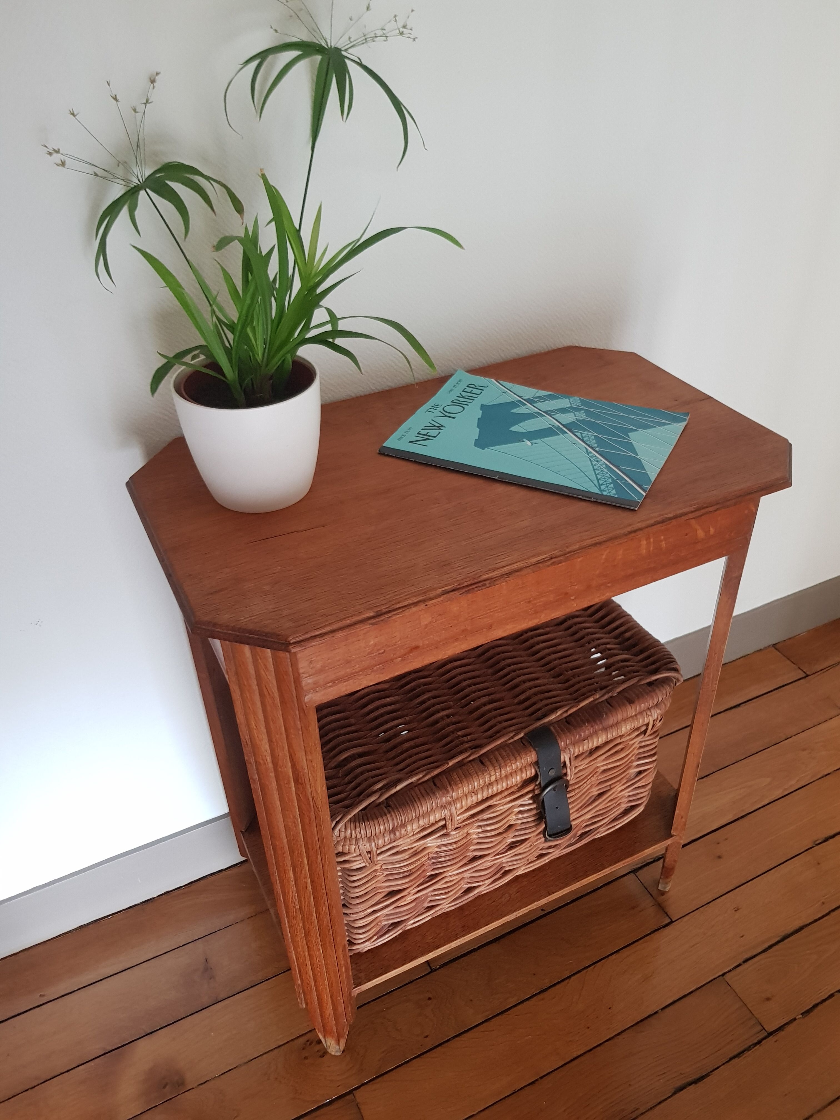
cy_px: 560
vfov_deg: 67.3
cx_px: 420
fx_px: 841
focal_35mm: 26
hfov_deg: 53.1
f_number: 1.7
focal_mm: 4.2
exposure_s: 1/20
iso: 200
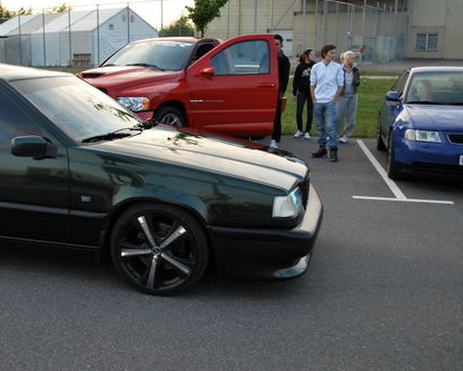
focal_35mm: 39
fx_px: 535
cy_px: 164
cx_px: 128
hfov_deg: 45.5
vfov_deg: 38.2
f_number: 3.5
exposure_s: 1/500
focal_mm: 18
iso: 280
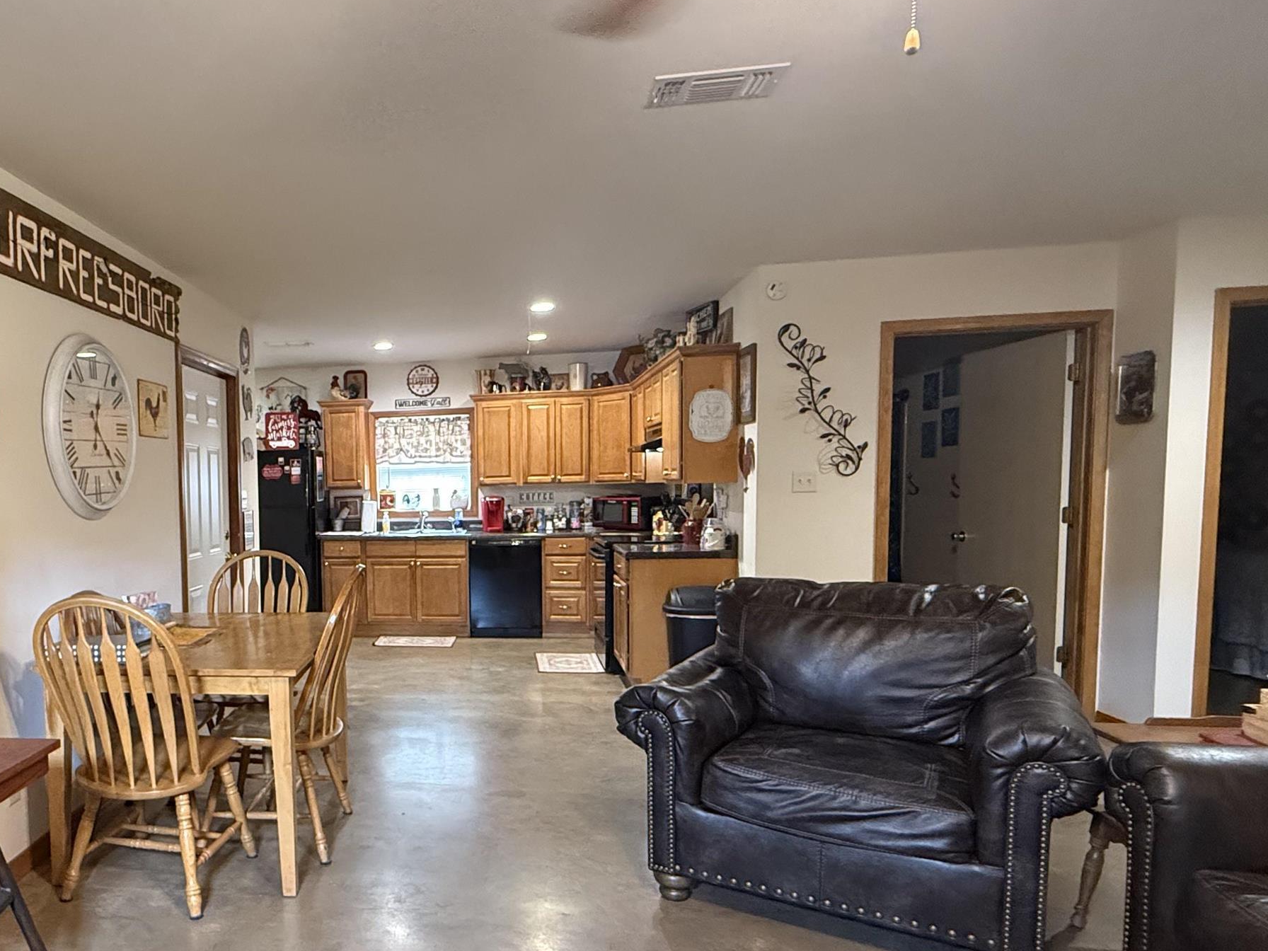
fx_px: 879
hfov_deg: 67.8
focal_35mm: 24
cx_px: 345
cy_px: 555
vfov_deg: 56.5
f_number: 2.2
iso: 640
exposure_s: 1/60
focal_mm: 2.22
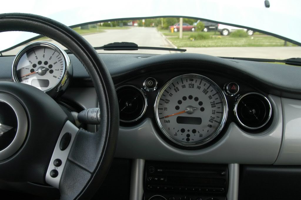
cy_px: 100
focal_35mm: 36
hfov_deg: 53.2
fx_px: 301
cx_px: 150
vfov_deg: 36.8
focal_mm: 24
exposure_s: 1/180
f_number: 7.1
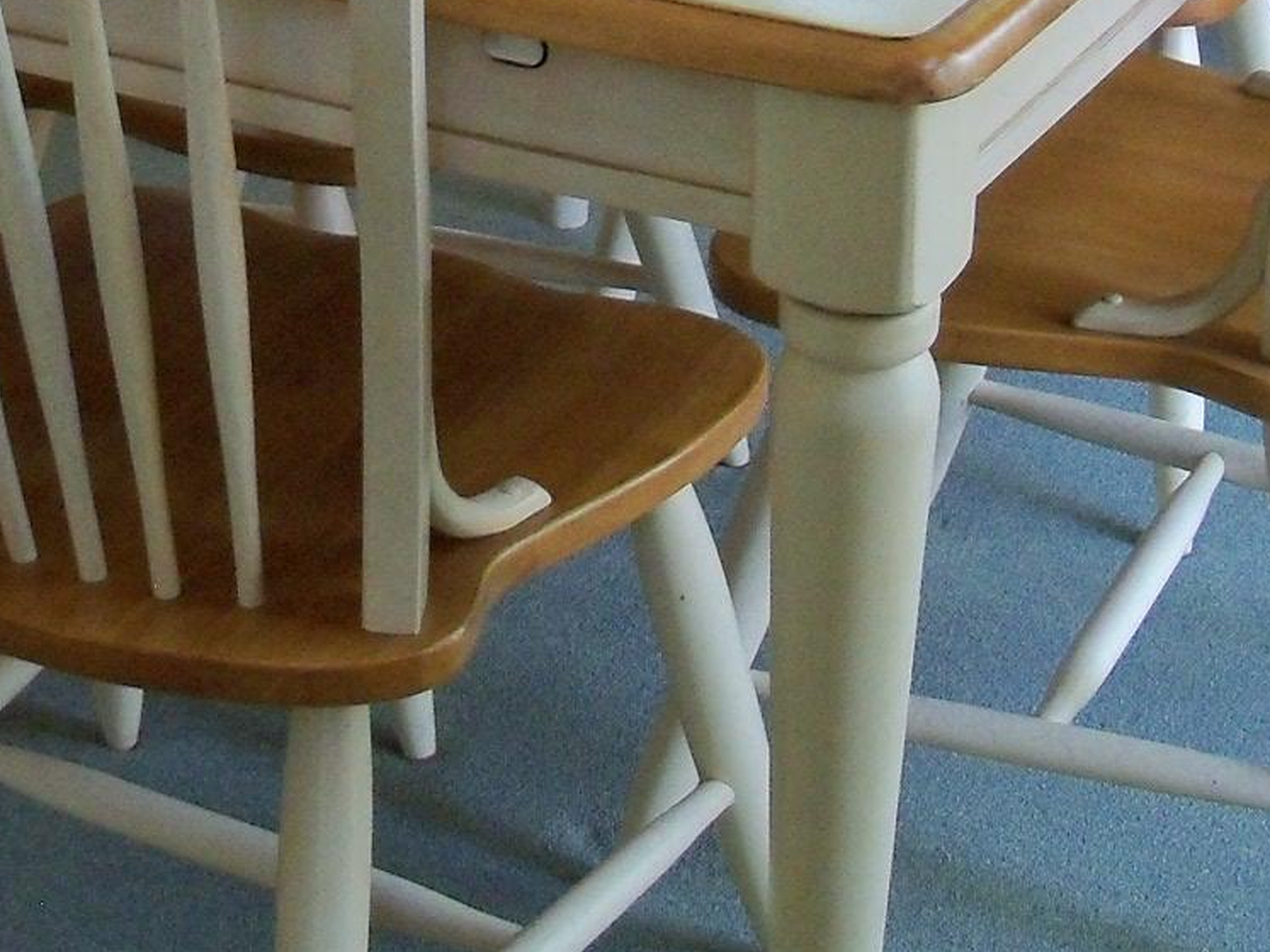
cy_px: -240
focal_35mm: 96
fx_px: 3522
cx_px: 476
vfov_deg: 14.8
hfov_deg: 20.4
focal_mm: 6.2
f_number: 3.5
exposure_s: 1/40
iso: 400
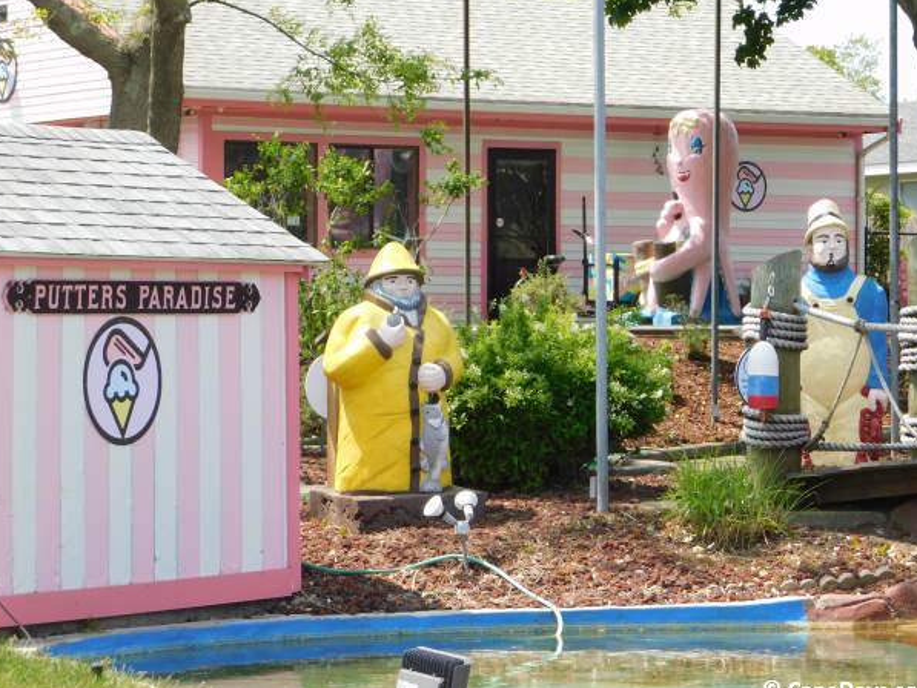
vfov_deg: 10.2
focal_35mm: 146
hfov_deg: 13.5
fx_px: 3868
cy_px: 346
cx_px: 476
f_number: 5
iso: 125
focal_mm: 23.7
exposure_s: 1/250
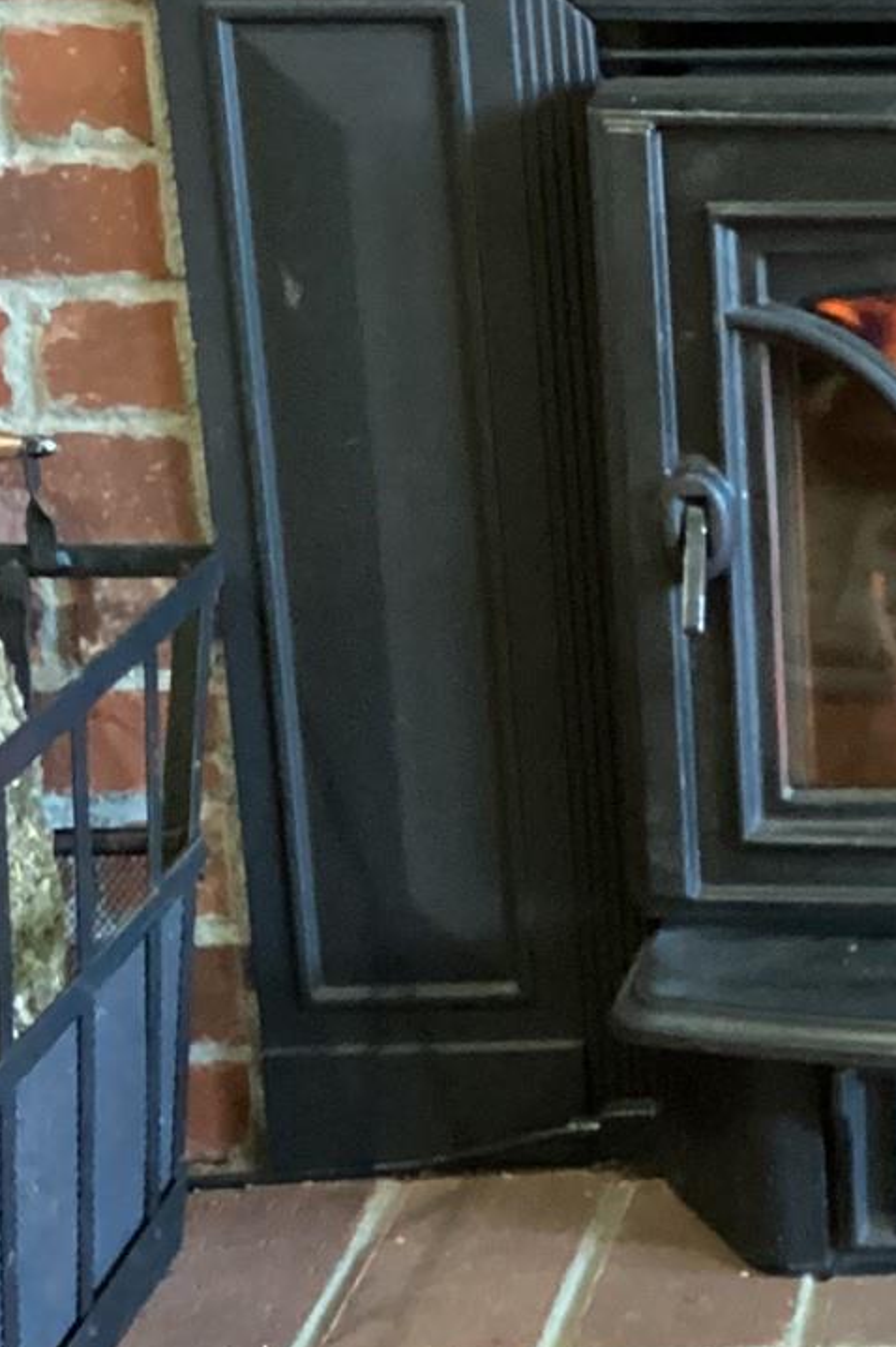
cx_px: 1346
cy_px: 580
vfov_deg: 22.1
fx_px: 3438
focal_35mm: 92
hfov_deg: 13.9
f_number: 2.4
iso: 800
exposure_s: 1/30
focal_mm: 3.3
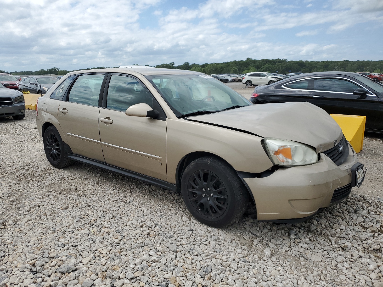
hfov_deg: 67.3
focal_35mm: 26
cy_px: 144
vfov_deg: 53.1
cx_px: 192
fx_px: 288
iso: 50
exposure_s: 1/3333
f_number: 1.5
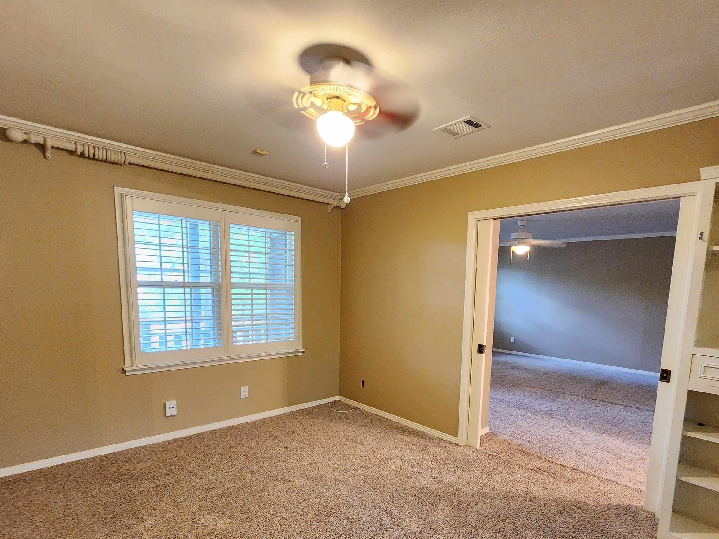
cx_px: 404
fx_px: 353
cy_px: 337
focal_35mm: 17
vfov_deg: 73.5
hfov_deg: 90.6
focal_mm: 2.2
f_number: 2.2
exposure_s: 1/24
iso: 800
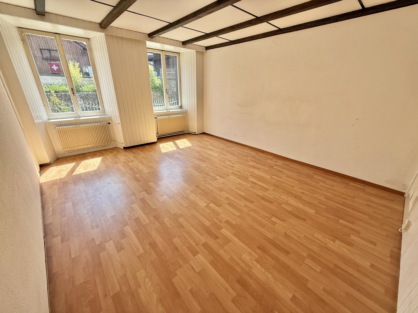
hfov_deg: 102.1
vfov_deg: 85.7
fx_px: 169
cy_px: 156
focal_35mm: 14
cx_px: 209
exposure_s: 1/298
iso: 64
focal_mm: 2.22
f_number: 2.2
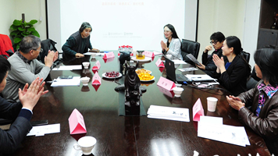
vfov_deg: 38.1
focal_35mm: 30
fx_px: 221
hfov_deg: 64.0
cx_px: 119
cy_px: 42
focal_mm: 17
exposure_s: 1/125
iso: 1600
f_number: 4
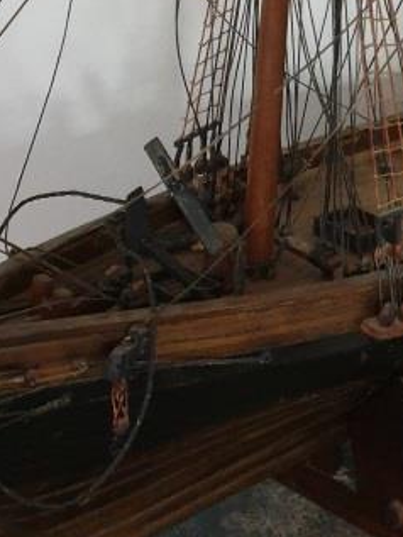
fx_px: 1303
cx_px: 347
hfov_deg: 17.4
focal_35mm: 84
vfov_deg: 19.9
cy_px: -290
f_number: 1.5
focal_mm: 4.3
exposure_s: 1/50
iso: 320
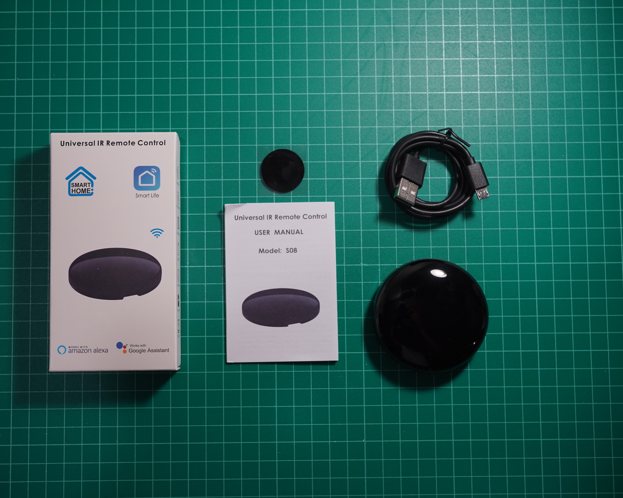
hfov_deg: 45.7
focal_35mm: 40
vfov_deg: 37.3
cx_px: 271
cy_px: 246
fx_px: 738
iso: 250
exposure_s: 1/60
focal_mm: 35
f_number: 4.5
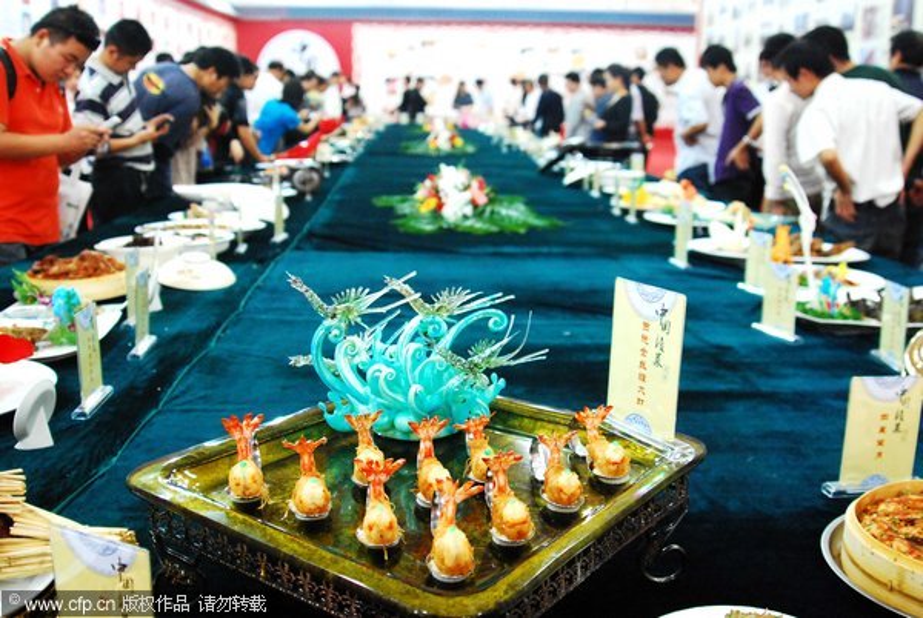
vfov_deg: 37.0
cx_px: 462
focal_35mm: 36
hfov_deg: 53.1
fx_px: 924
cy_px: 309
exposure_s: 1/50
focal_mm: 24
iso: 1600
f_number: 3.5
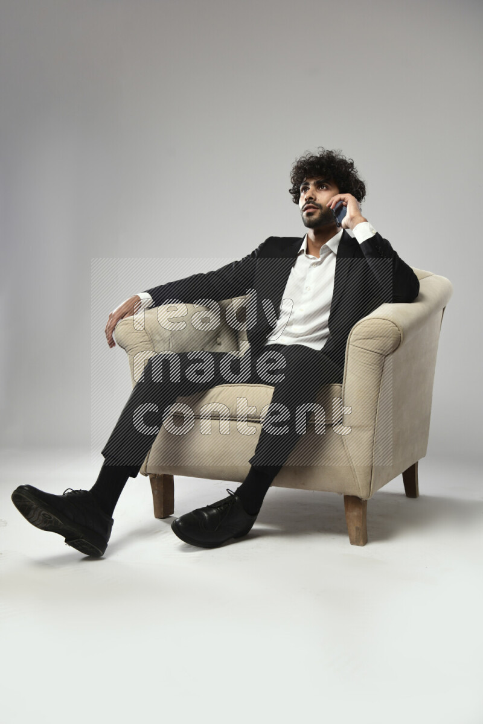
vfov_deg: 53.1
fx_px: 724
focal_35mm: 36
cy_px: 362
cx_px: 242
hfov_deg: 36.9
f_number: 5.6
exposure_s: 1/125
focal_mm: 36
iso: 400
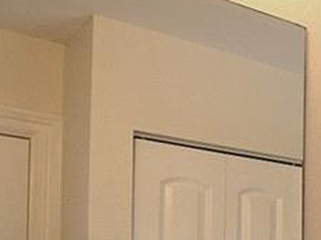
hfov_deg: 18.6
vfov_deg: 21.0
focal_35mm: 64
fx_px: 593
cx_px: 649
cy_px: 302
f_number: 4.5
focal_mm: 10
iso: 200
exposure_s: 1/80
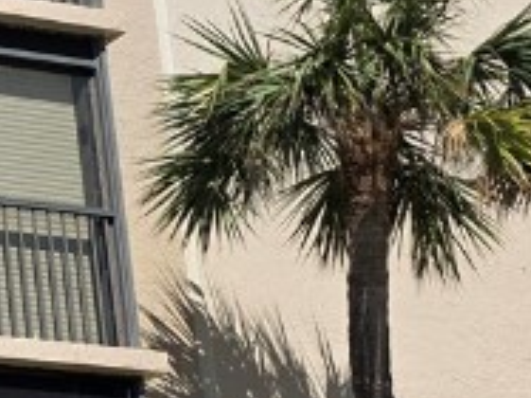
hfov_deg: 13.2
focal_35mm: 126
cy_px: 259
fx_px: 1932
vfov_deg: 11.7
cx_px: -571
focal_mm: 6.3
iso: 80
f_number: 1.7
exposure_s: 1/7944
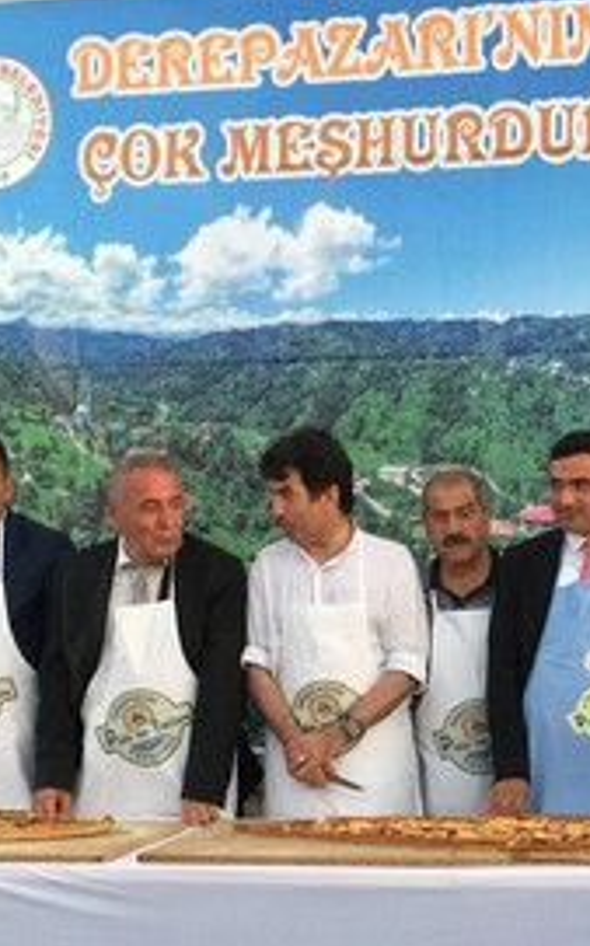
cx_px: 569
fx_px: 1958
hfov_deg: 16.8
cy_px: 709
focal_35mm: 76
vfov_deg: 26.8
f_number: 2.2
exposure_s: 1/33
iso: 64
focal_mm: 4.15
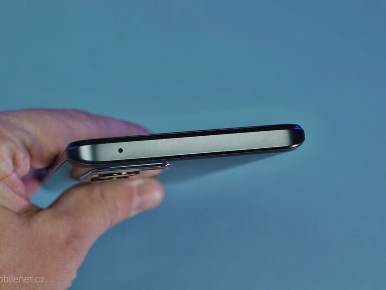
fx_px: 613
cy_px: 146
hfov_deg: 34.9
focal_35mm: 55
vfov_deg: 26.6
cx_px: 184
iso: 500
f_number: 7.1
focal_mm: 50
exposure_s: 1/160
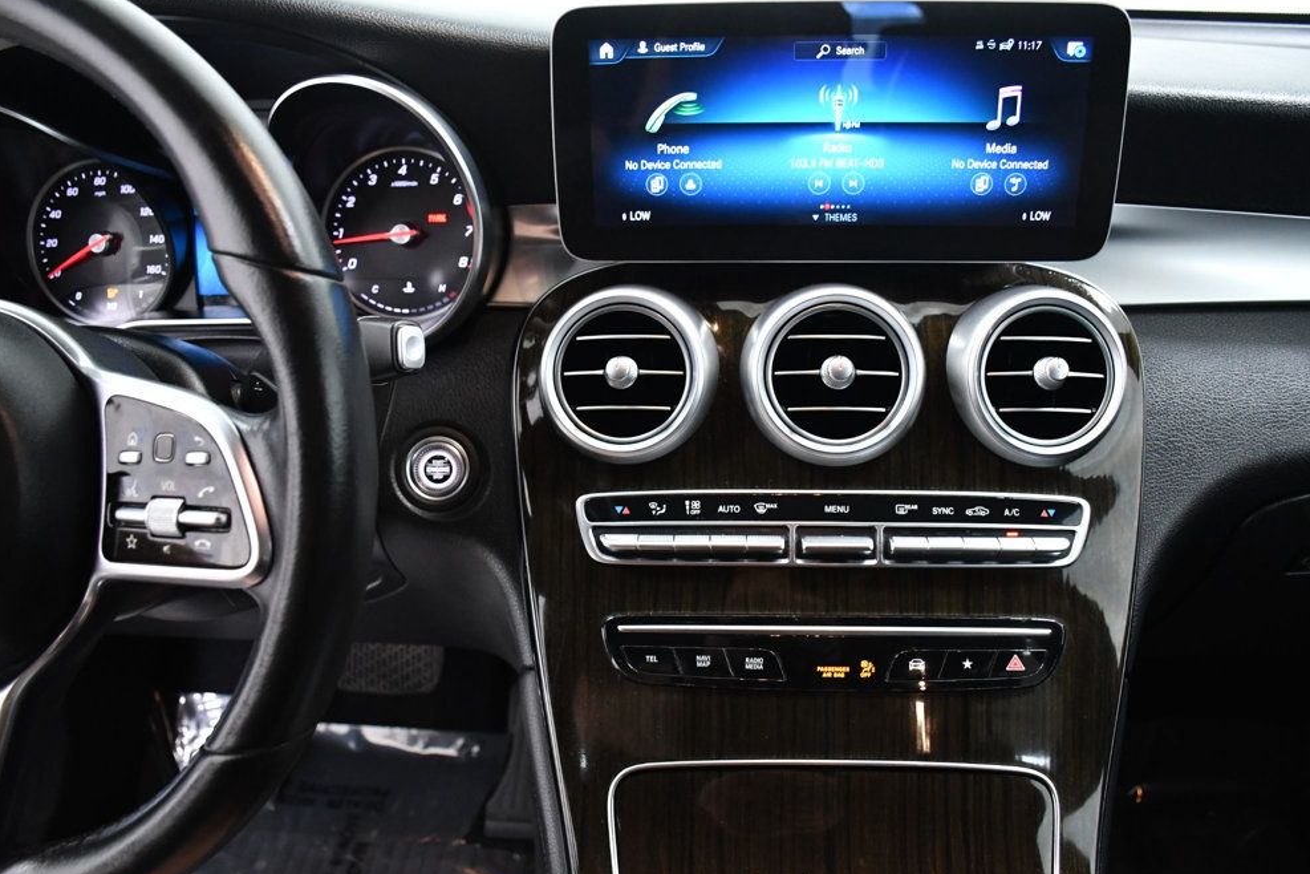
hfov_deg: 65.5
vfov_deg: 46.4
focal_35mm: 28
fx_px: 1019
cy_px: 449
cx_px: 653
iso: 2500
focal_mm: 18
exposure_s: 1/125
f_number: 4.5
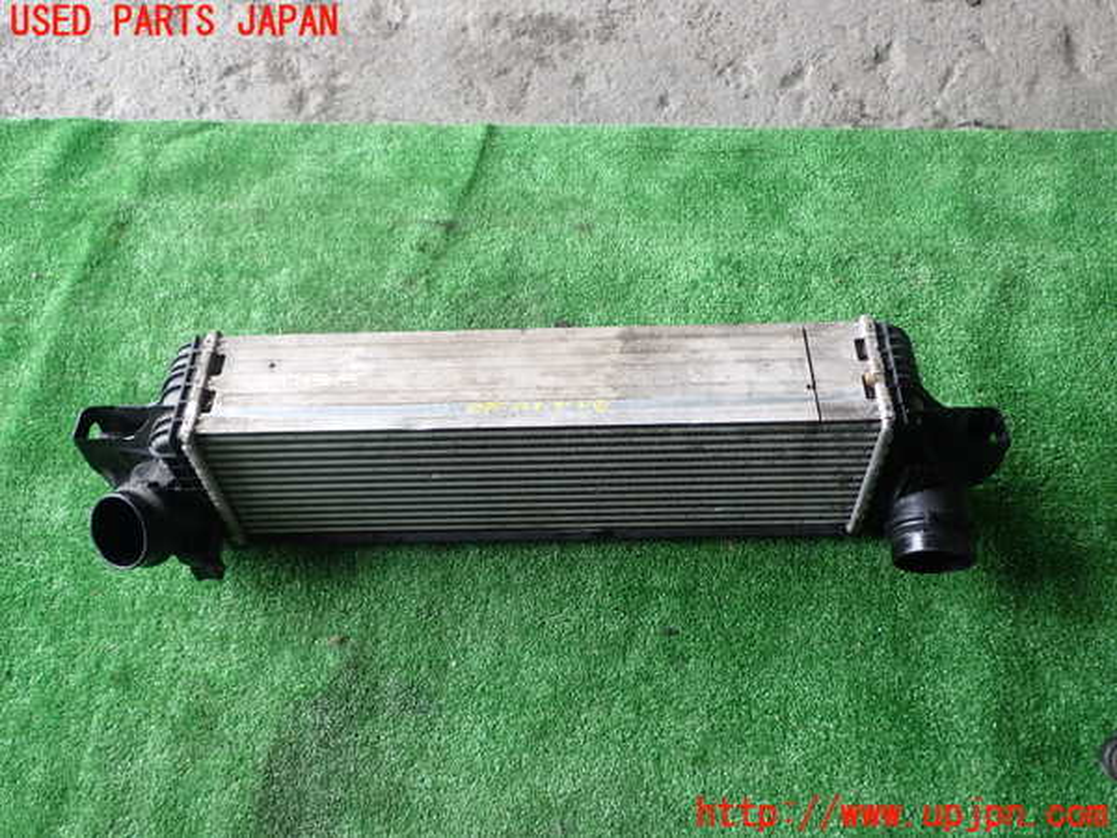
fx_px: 1033
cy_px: 419
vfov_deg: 44.2
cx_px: 558
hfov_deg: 56.8
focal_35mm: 32
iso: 125
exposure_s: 1/60
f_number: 2.4
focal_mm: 5.79
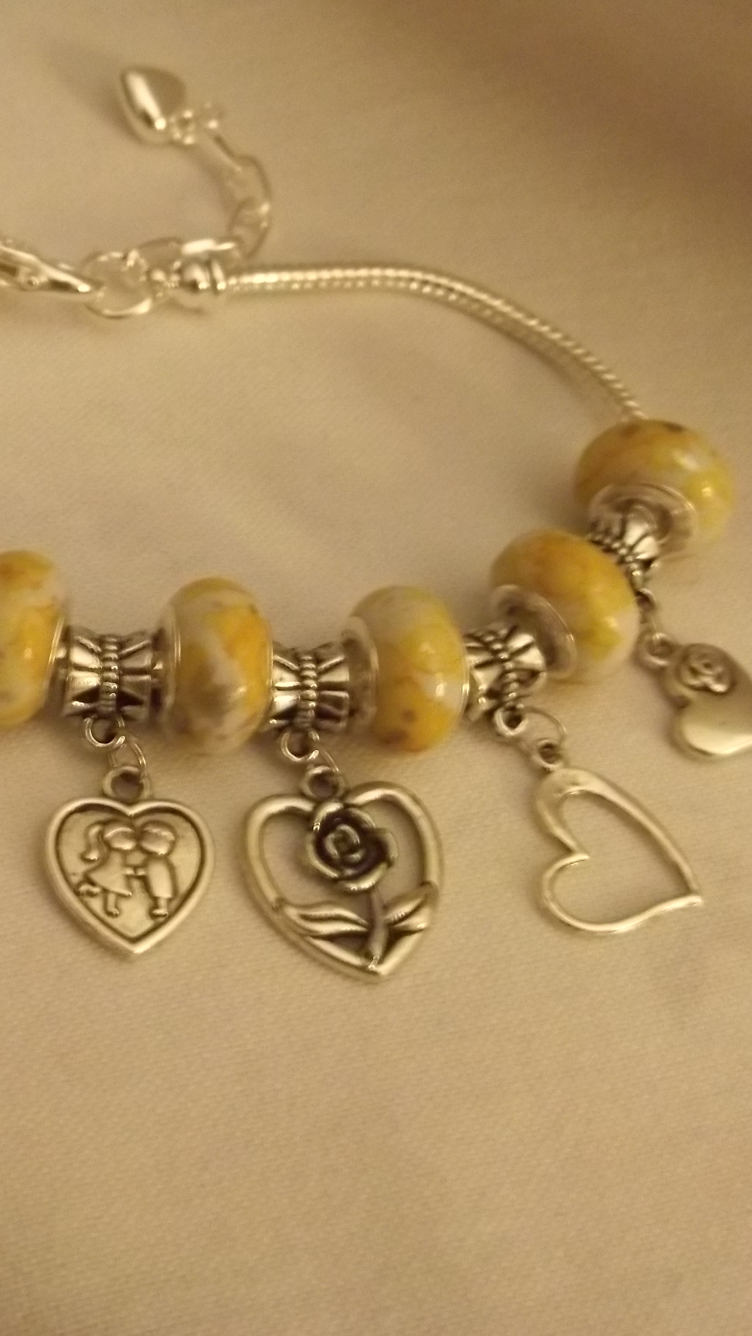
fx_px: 1773
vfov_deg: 41.3
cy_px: 653
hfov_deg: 23.7
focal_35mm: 50
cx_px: 174
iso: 360
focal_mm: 5.9
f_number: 3.3
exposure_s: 1/8
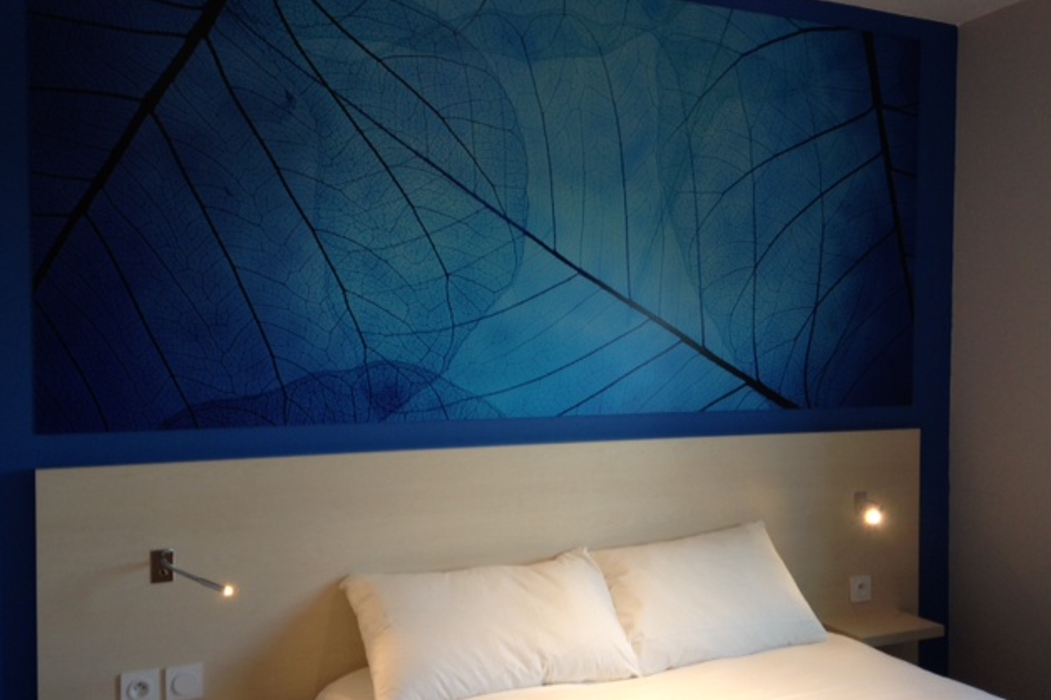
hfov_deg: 54.5
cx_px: 527
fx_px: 1021
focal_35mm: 35
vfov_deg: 37.8
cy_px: 380
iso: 64
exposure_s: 1/20
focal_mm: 4.12
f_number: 2.4
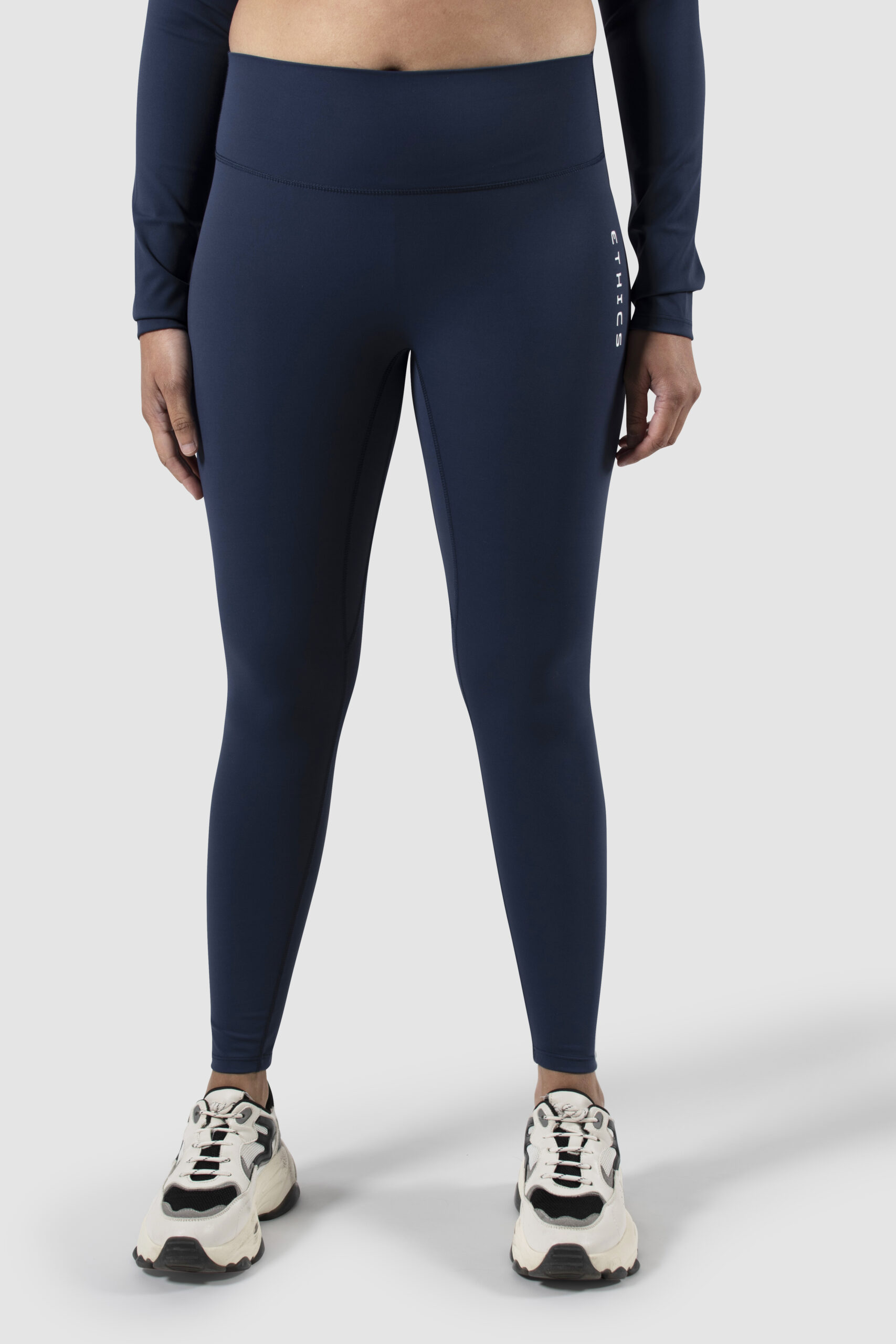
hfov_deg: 16.3
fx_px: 3135
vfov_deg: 24.2
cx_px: 448
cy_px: 672
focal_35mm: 84
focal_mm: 56
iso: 100
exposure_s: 1/250
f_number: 9
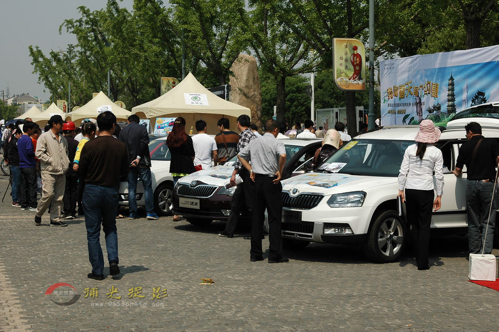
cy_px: 166
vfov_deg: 20.1
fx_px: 934
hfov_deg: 29.9
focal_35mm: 68
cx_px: 250
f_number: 8
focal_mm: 45
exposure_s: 1/640
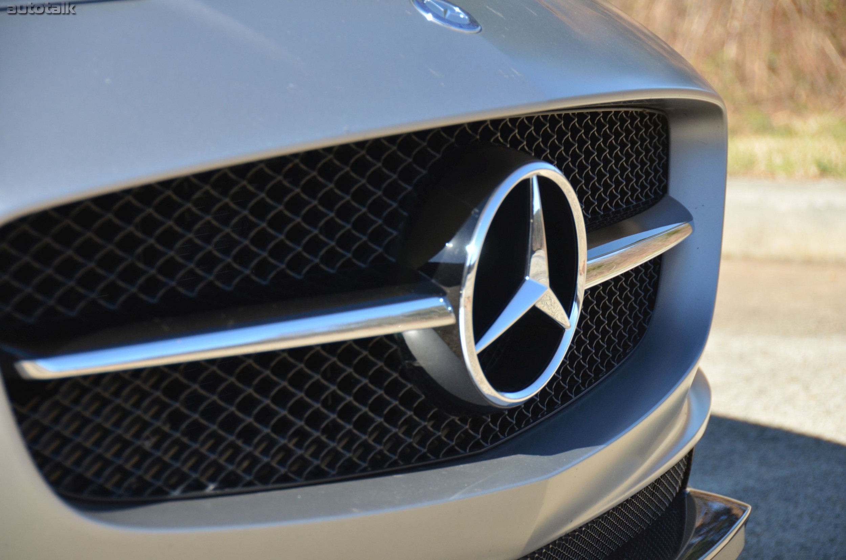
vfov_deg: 9.6
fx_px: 3342
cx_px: 423
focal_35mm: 142
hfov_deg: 14.4
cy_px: 280
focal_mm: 95
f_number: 5.3
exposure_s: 1/1000
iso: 500
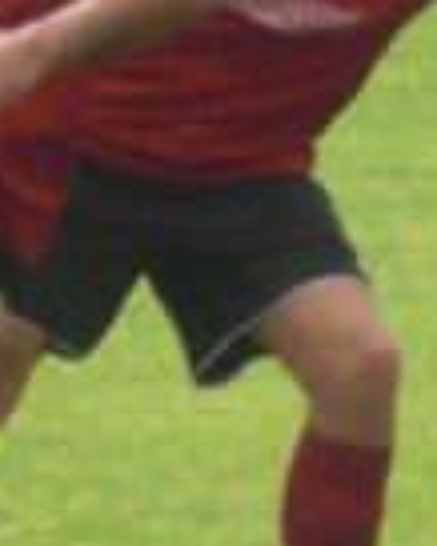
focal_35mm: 840
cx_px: 293
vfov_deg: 2.3
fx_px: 13565
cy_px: 349
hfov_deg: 1.8
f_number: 5.9
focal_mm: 18.9
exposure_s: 1/500
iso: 200
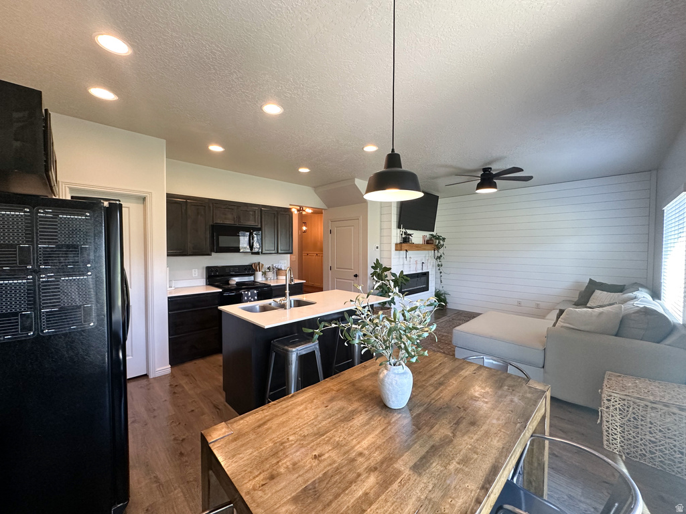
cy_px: 257
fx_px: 277
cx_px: 343
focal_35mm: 14
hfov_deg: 102.1
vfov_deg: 85.7
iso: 320
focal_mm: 2.22
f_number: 2.2
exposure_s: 1/120
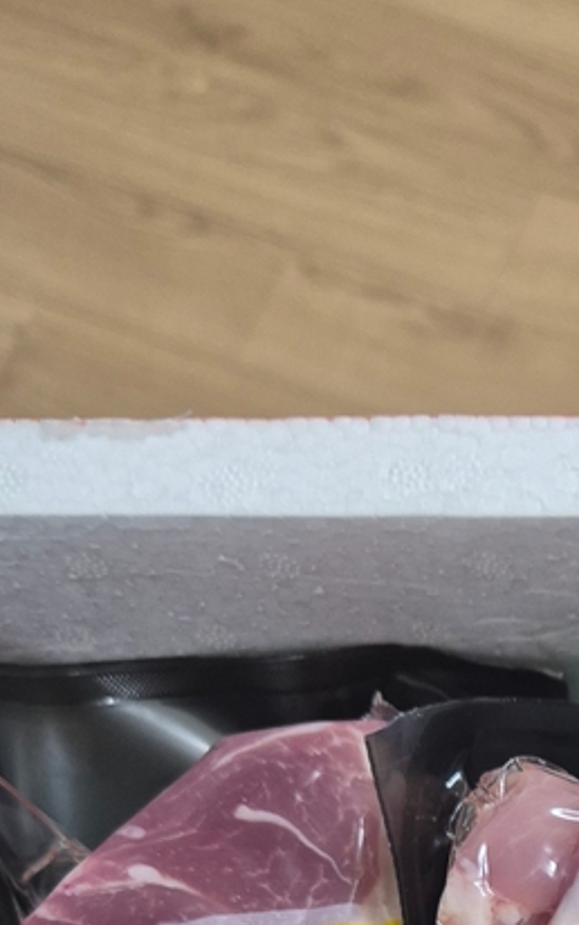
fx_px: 1689
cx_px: 718
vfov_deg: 26.5
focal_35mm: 67
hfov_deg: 18.3
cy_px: 1164
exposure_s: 1/120
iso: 200
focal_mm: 5.4
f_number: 1.8
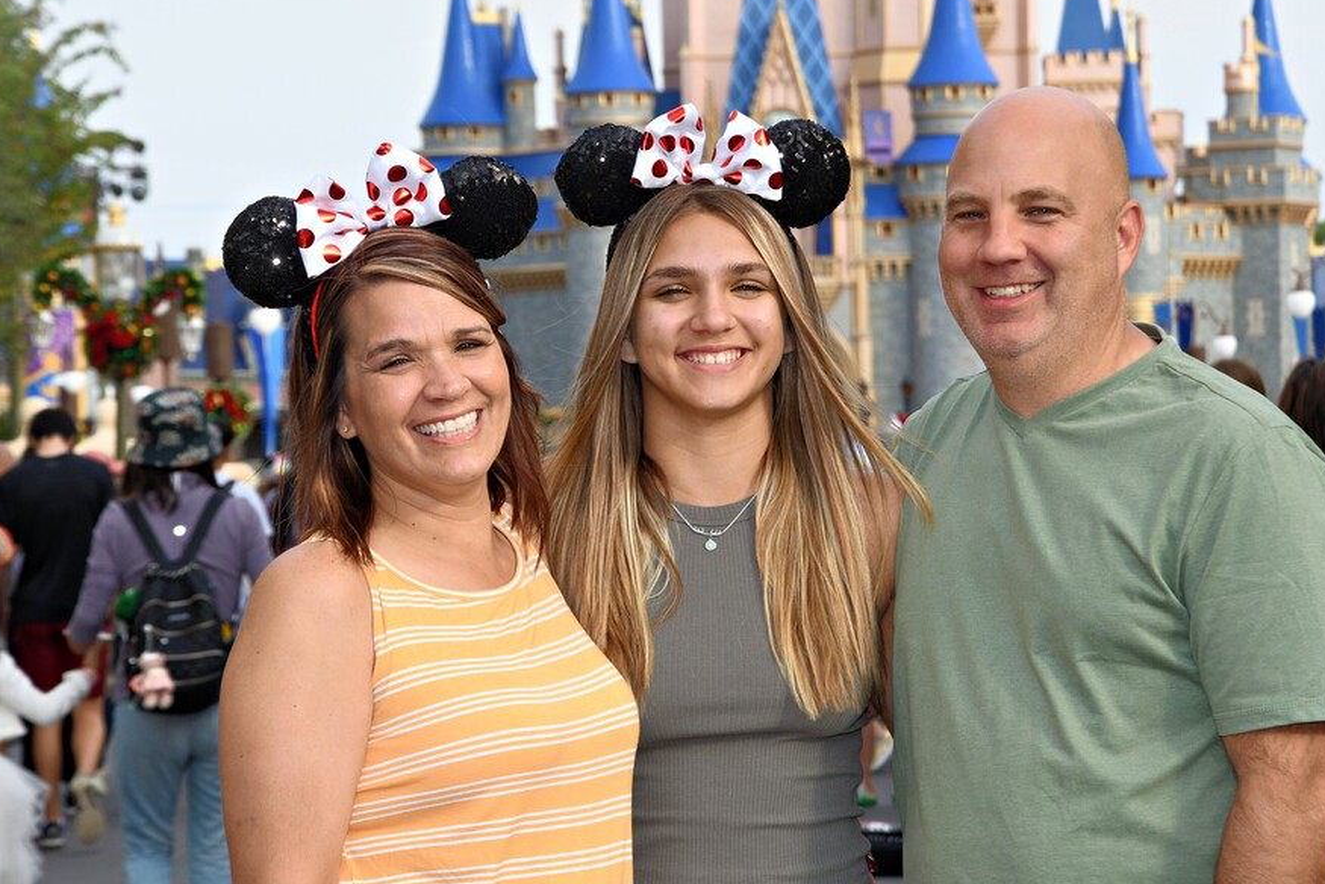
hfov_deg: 12.7
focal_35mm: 162
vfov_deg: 8.5
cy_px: 435
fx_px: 5964
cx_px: 729
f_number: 9
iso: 400
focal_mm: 92
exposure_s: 1/250
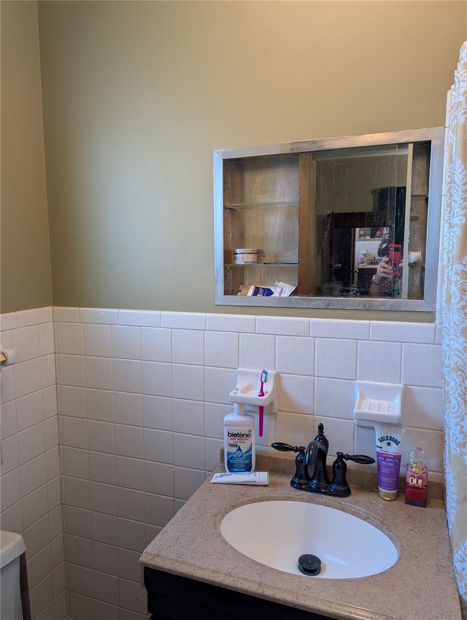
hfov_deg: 56.9
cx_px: 234
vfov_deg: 71.5
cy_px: 310
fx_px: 431
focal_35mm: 24
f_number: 1.68
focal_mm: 6.9
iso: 190
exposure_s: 1/60
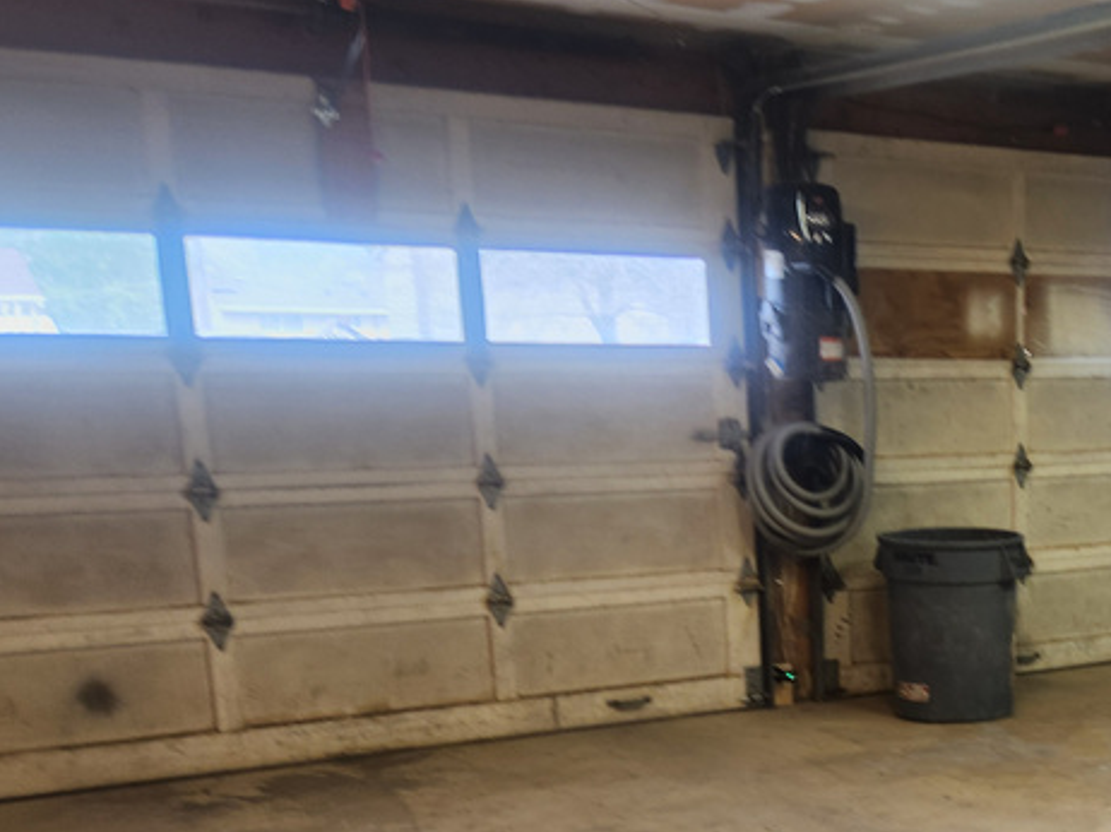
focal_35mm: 51
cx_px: 1149
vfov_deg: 27.3
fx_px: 1636
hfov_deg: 33.7
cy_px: 777
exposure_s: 1/120
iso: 80
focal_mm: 5.4
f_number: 1.8
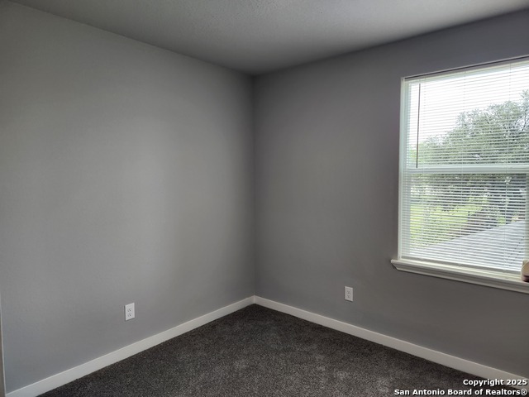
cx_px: 264
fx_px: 351
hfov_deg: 73.9
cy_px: 198
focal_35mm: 23
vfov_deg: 58.9
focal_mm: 5.4
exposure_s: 1/120
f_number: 1.8
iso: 100
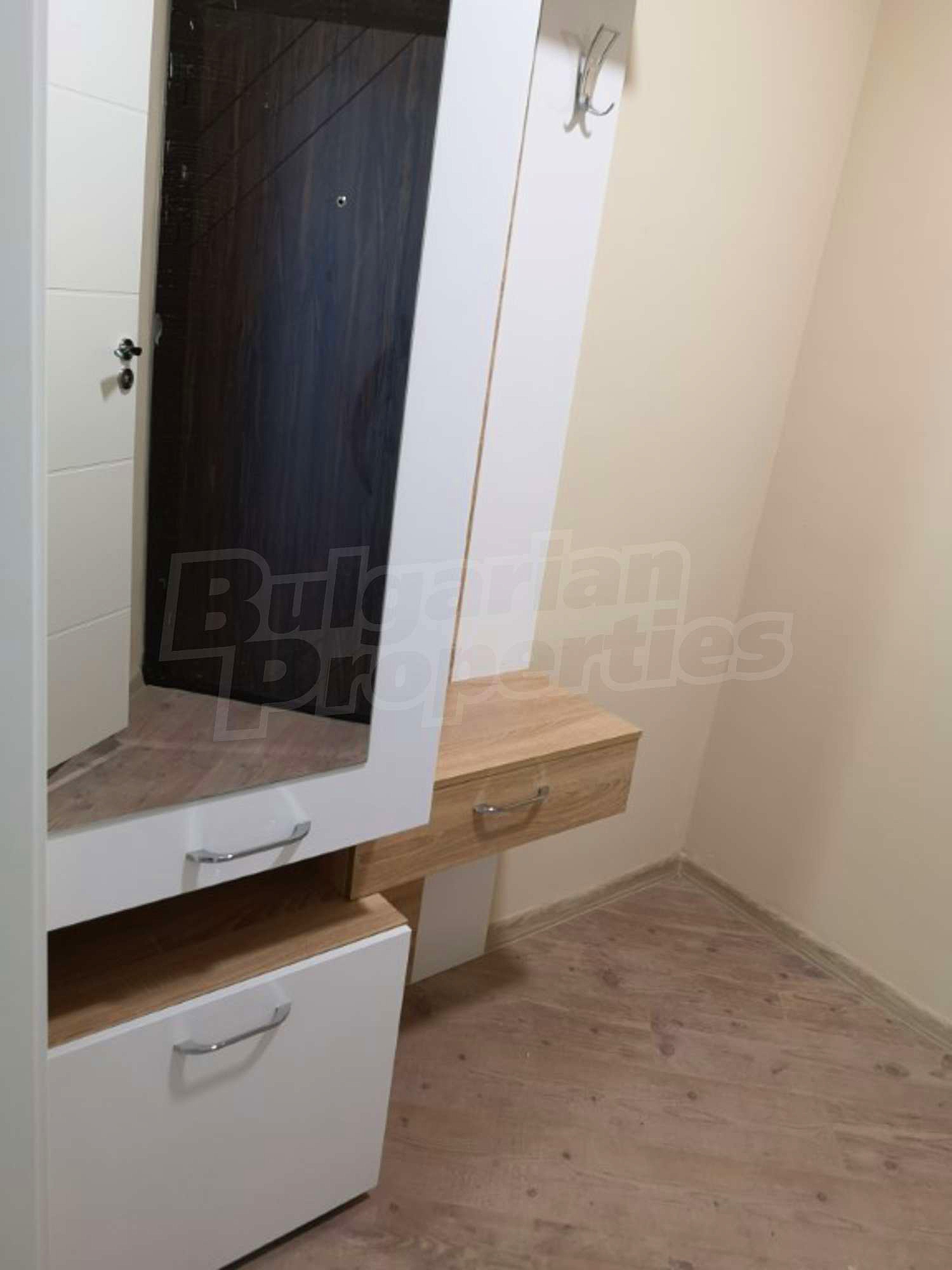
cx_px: 476
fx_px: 990
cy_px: 635
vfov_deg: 65.3
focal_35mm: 27
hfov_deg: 51.4
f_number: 1.8
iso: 160
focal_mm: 3.95
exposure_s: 1/30
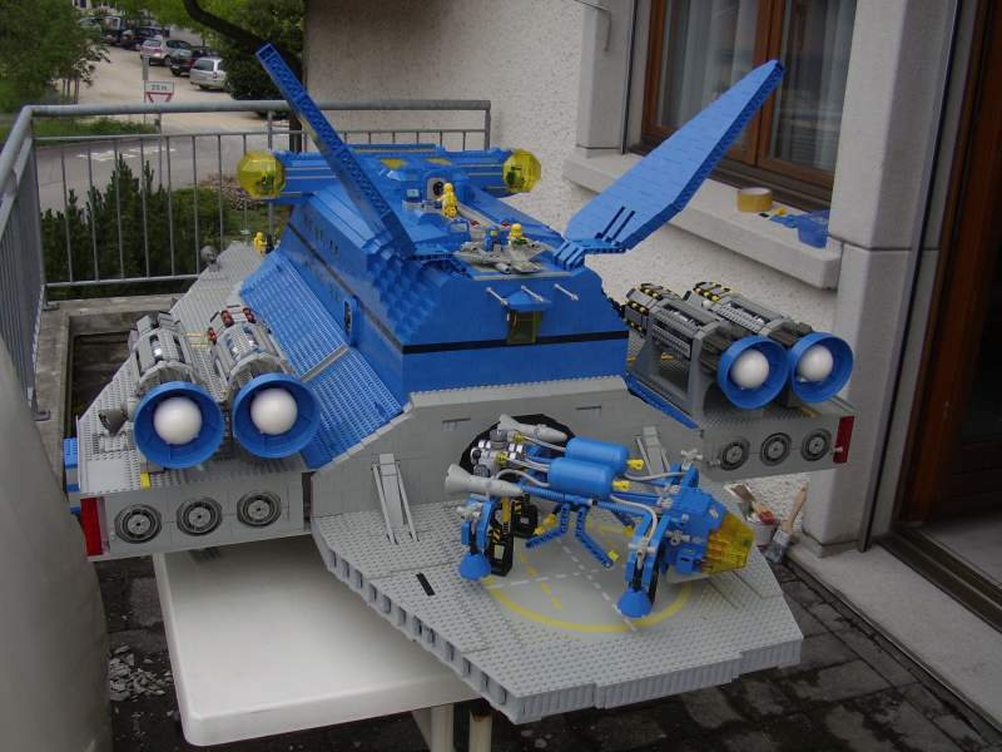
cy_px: 376
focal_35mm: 30
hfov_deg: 60.0
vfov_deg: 46.8
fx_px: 868
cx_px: 501
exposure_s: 1/545
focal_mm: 5.8
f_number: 4.1
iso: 71
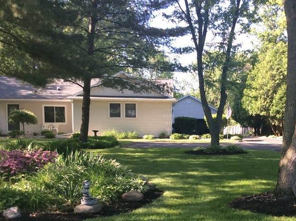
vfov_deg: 26.5
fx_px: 461
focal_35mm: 54
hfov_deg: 35.3
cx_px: 192
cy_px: 175
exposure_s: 1/187
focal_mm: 3.3
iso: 32
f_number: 2.4
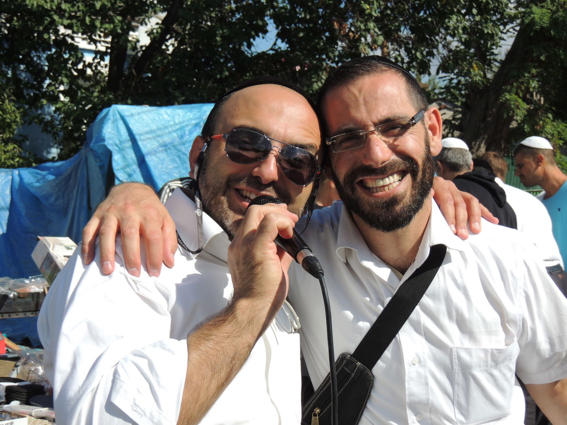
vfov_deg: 24.4
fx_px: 983
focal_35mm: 60
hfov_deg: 32.2
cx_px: 284
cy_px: 212
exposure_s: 1/1000
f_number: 3.7
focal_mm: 10.7
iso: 100
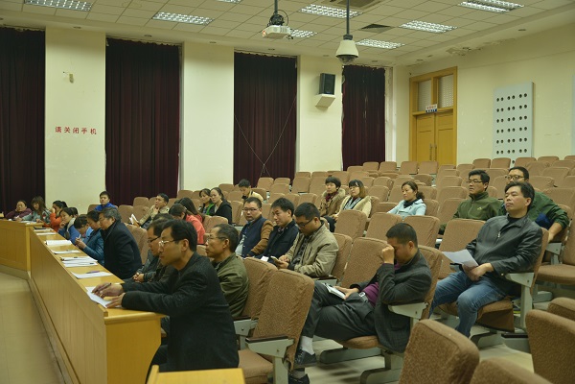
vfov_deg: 36.9
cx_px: 288
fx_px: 575
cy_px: 192
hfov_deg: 53.1
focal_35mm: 36
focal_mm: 36
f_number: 4
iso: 1100
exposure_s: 1/40
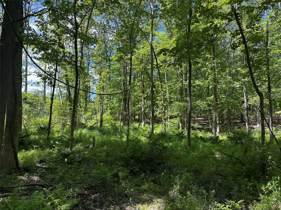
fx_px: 195
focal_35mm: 24
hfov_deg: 71.6
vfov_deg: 56.8
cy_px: 105
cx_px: 140
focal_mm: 6.86
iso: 80
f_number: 1.78
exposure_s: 1/850
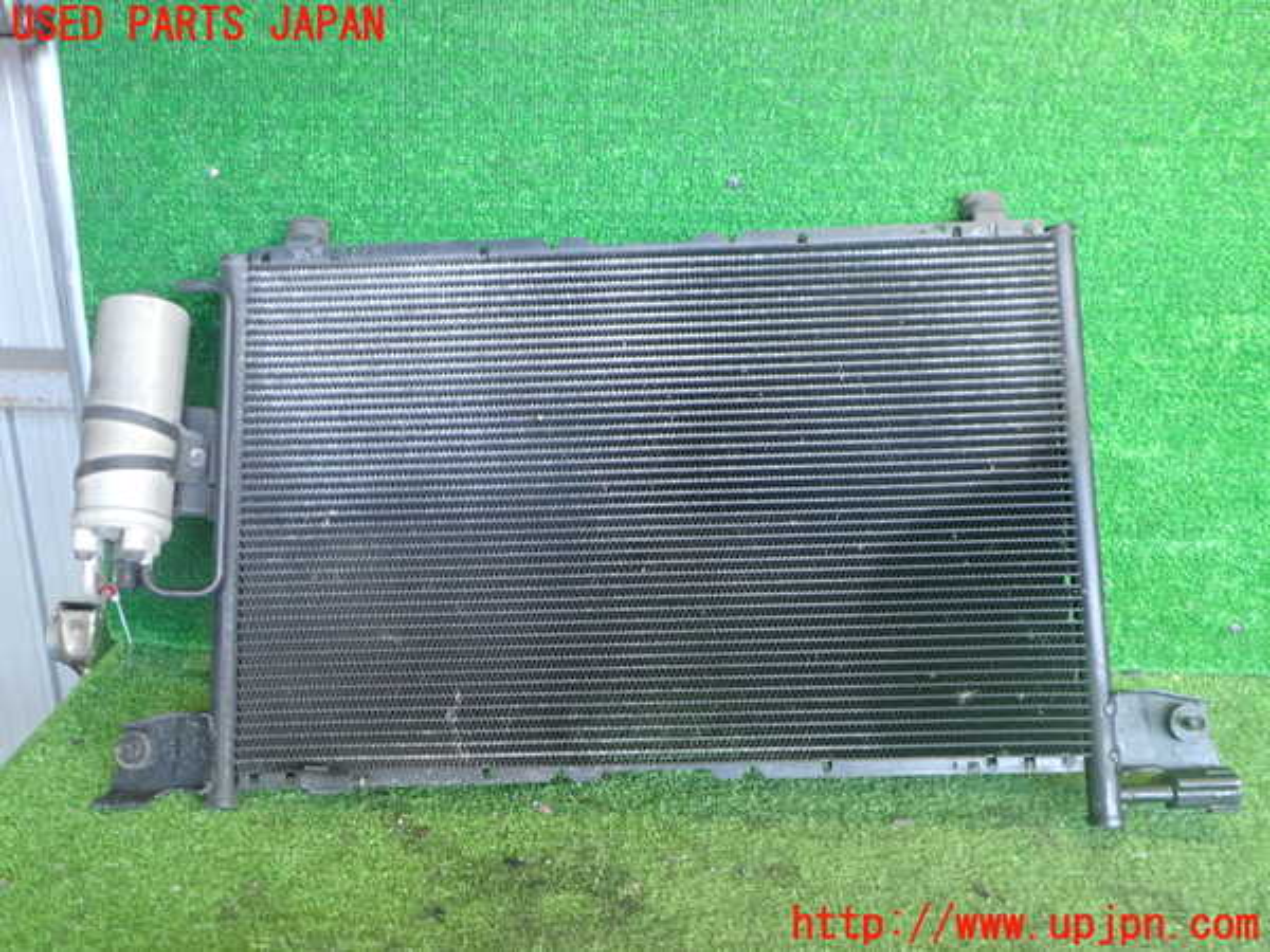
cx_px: 635
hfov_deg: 60.0
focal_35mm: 30
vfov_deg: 46.8
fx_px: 1101
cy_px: 476
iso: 250
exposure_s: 1/30
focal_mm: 5.4
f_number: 2.3
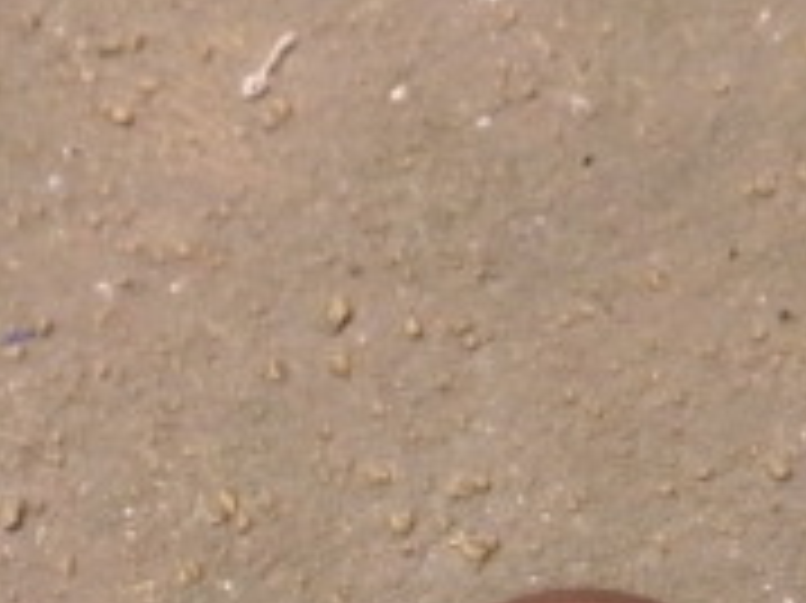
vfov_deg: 17.0
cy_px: 666
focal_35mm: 84
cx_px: 549
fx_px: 1955
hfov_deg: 23.2
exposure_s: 1/60
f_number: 3.1
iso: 400
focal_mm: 5
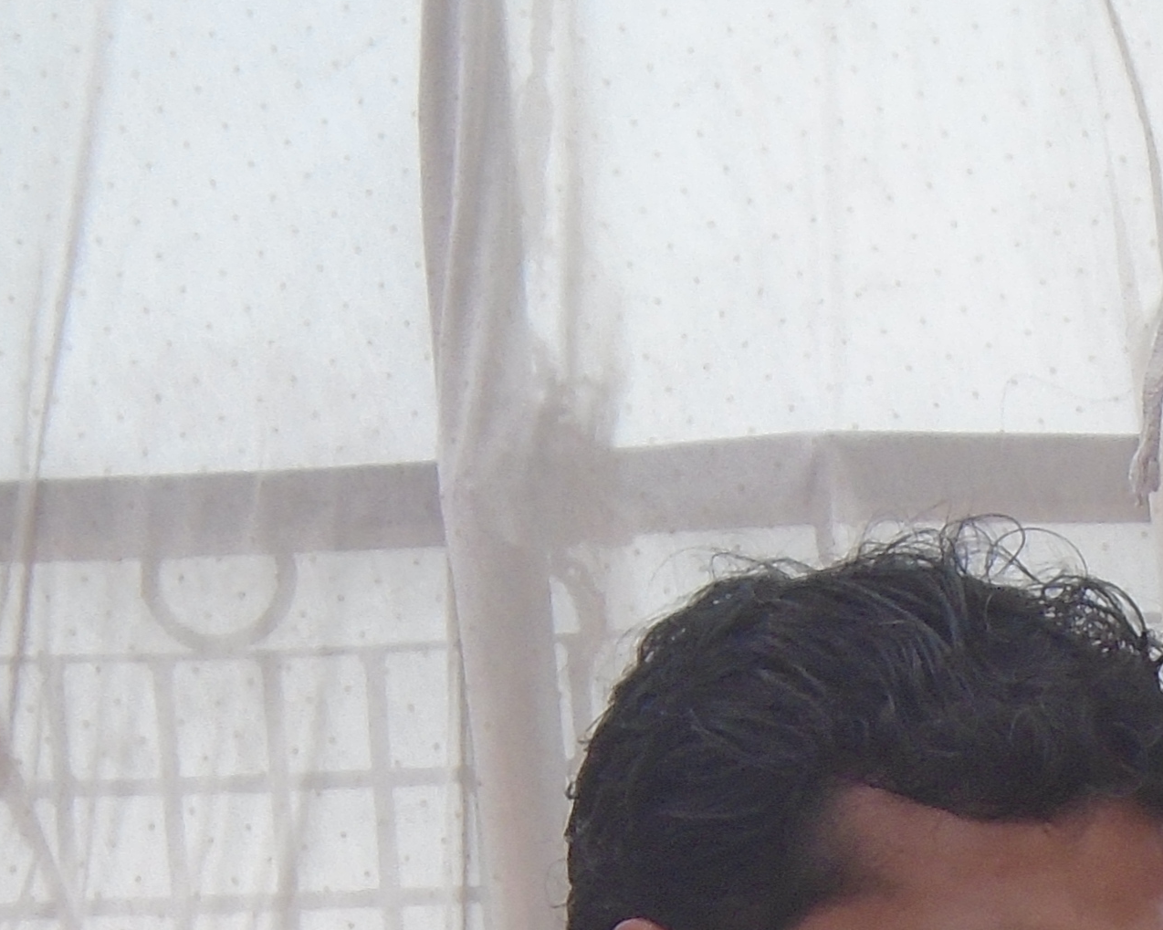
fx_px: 7882
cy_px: 1649
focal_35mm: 229
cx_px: 1953
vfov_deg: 6.6
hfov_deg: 8.2
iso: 100
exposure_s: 1/250
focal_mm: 10.2
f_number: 4.9
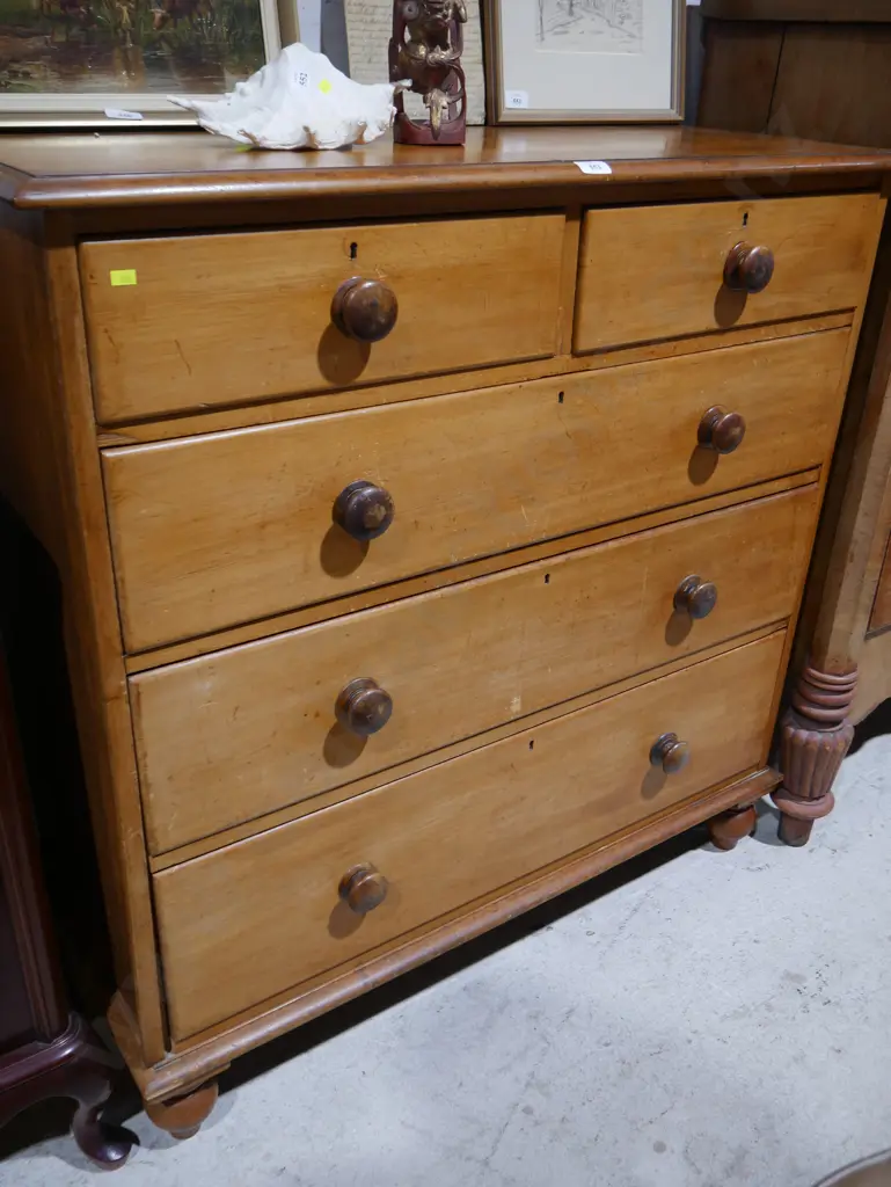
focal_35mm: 30
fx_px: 1029
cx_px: 446
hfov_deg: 46.8
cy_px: 594
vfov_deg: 59.9
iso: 400
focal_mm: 15
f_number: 3.6
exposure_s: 1/60
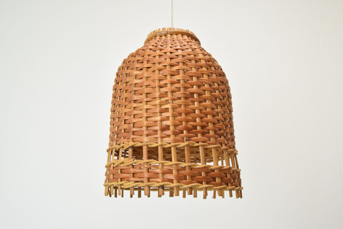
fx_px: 315
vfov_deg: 40.0
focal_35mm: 33
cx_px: 172
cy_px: 114
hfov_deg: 57.2
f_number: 7.1
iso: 1600
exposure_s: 1/200
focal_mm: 22
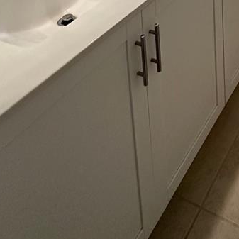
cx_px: 275
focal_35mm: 44
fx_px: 344
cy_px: -142
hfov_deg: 32.7
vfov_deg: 25.5
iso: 200
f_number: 2.2
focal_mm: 2.22
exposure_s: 1/120
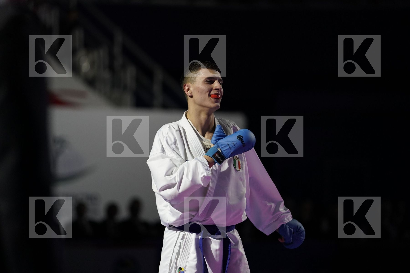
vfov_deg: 6.9
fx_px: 2278
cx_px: 205
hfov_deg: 10.3
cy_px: 136
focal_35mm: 200
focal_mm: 200
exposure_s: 1/1000
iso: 2500
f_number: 2.8
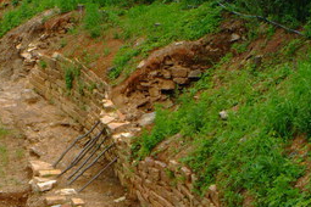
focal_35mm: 140
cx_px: 136
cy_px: 223
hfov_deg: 14.7
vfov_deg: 9.7
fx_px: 1209
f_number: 6.7
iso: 200
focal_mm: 34
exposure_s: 1/180
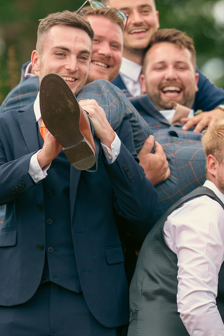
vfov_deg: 5.6
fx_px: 3423
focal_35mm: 367
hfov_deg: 3.7
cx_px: 205
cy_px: 267
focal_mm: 135
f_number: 1.8
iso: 100
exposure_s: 1/2000
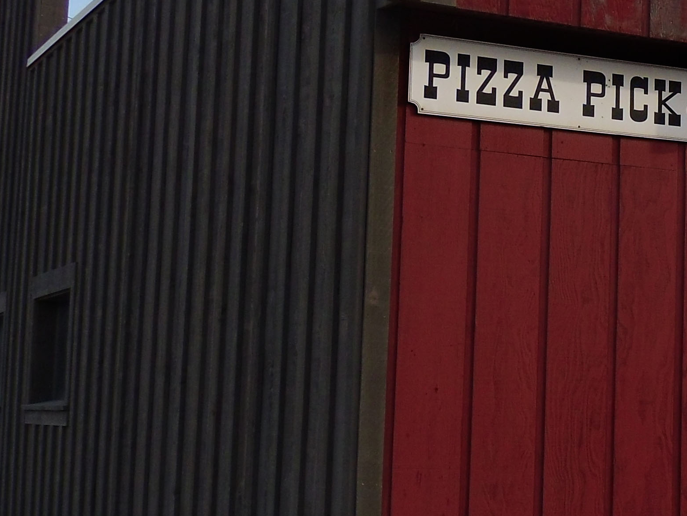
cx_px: 666
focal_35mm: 86
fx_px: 1707
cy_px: 213
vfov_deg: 17.2
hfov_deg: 22.0
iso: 80
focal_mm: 5.6
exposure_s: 1/534
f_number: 3.3
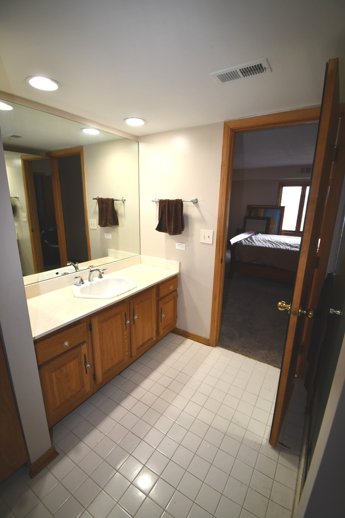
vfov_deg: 100.4
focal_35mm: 15
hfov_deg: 77.3
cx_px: 172
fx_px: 216
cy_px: 259
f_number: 4.5
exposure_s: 1/60
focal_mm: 10
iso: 360
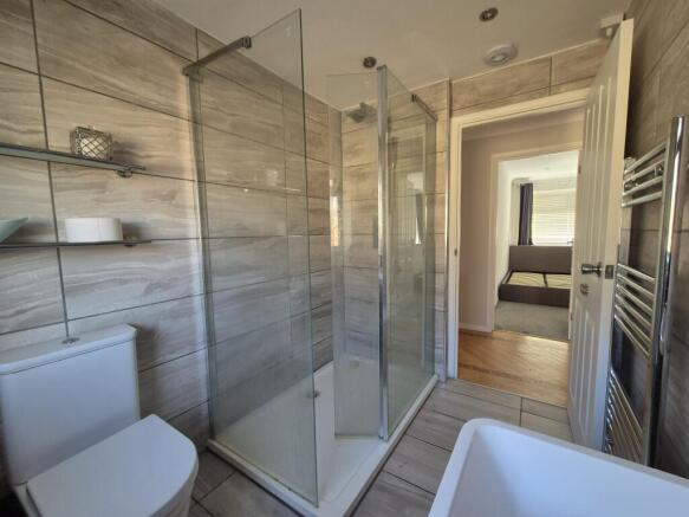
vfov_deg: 89.9
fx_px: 259
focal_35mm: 13
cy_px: 258
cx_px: 344
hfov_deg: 106.2
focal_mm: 2.2
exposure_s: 1/100
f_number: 2.2
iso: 160
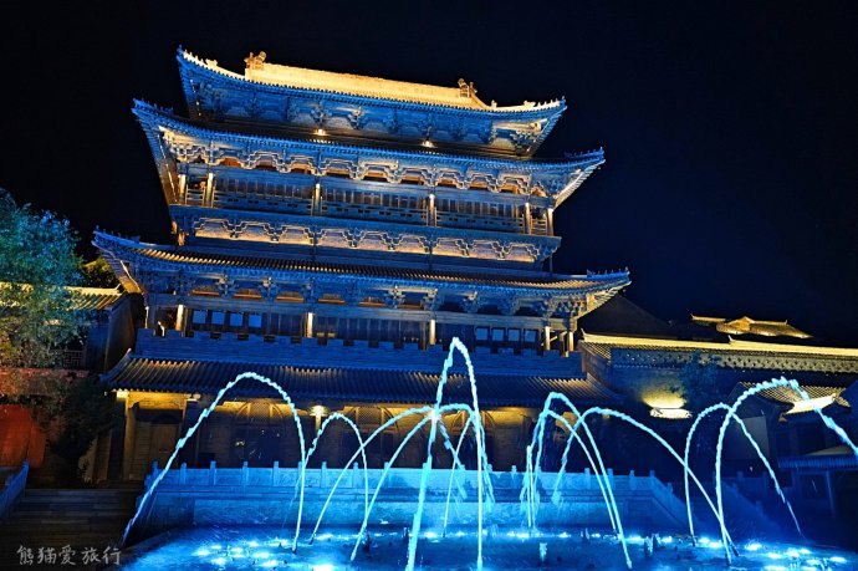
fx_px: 714
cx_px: 429
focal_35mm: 30
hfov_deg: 62.0
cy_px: 286
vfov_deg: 43.5
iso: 3200
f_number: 2.8
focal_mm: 30
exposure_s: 1/30
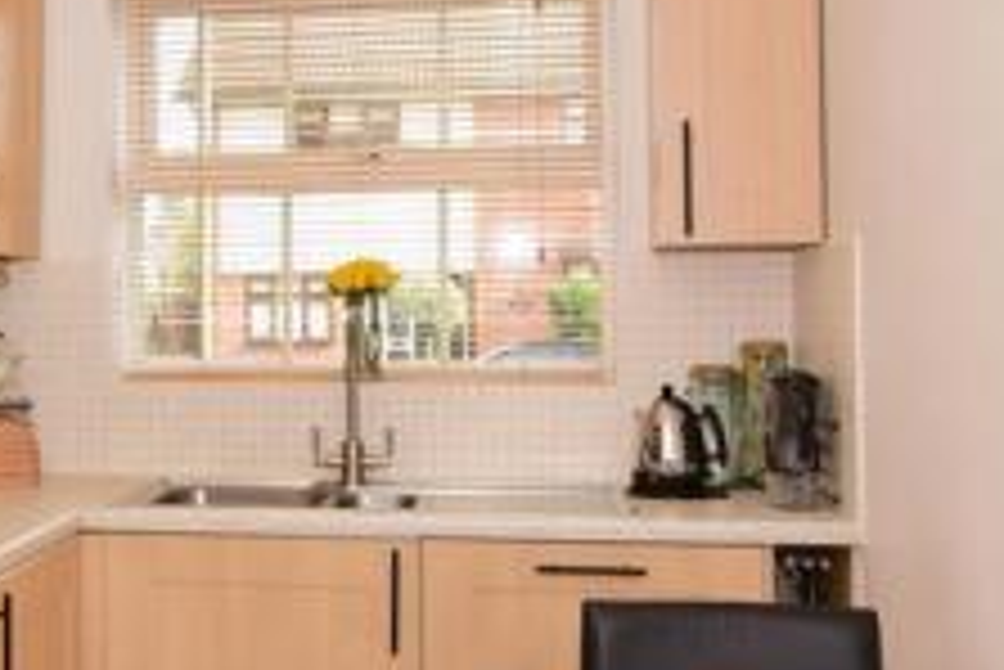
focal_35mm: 48
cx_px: 149
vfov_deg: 27.8
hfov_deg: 38.6
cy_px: 263
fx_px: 1353
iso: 400
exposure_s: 1/200
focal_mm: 11
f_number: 5.6
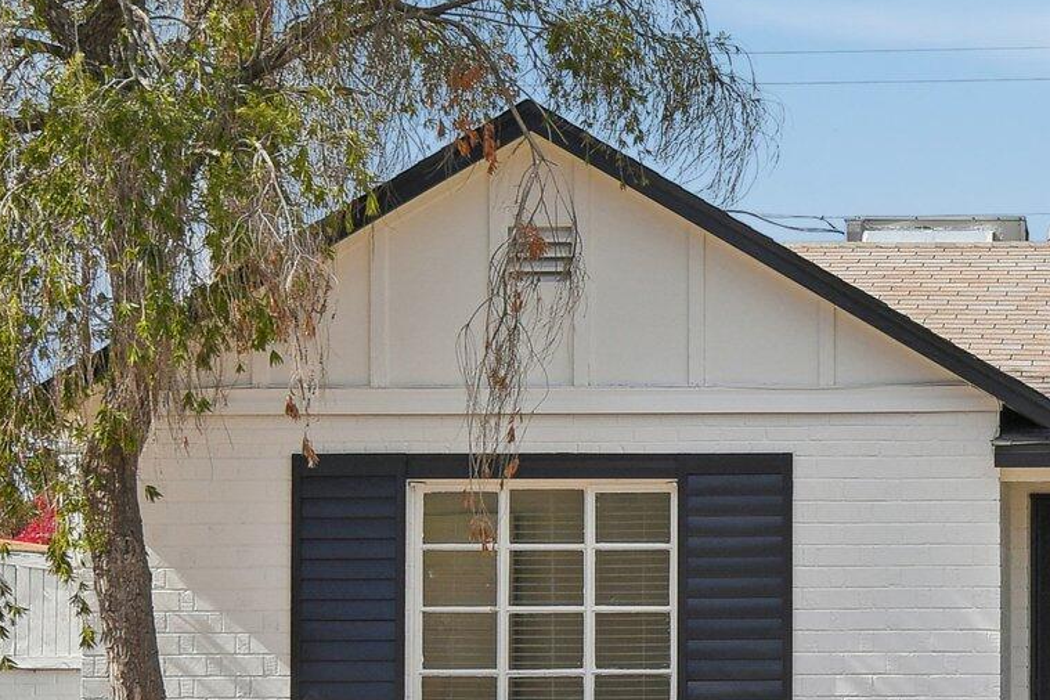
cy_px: 450
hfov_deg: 18.4
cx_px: 1051
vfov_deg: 12.7
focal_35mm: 108
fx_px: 3150
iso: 100
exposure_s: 1/320
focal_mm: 20
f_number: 9
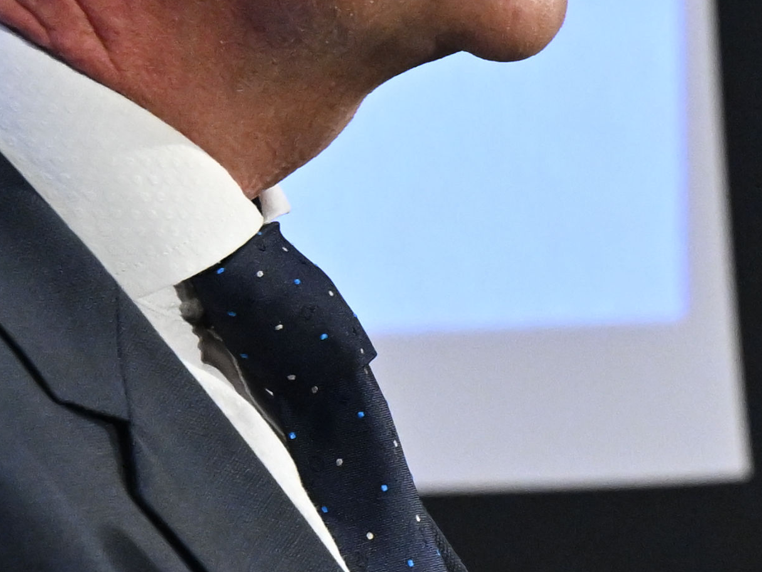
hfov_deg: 1.9
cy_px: 418
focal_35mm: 1045
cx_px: 1759
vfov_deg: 1.4
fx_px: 23010
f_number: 4.5
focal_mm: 160
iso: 2500
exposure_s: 1/200
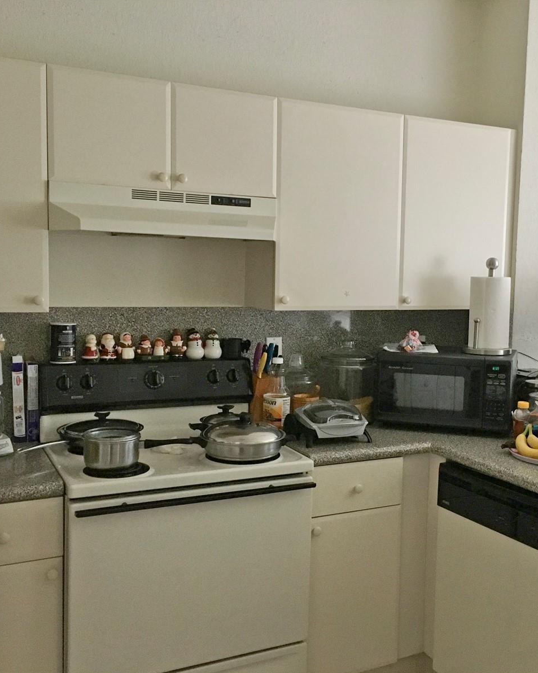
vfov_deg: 47.9
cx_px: 347
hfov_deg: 38.8
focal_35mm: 38
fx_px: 757
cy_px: 337
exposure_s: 1/30
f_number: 2.2
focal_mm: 4.15
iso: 160
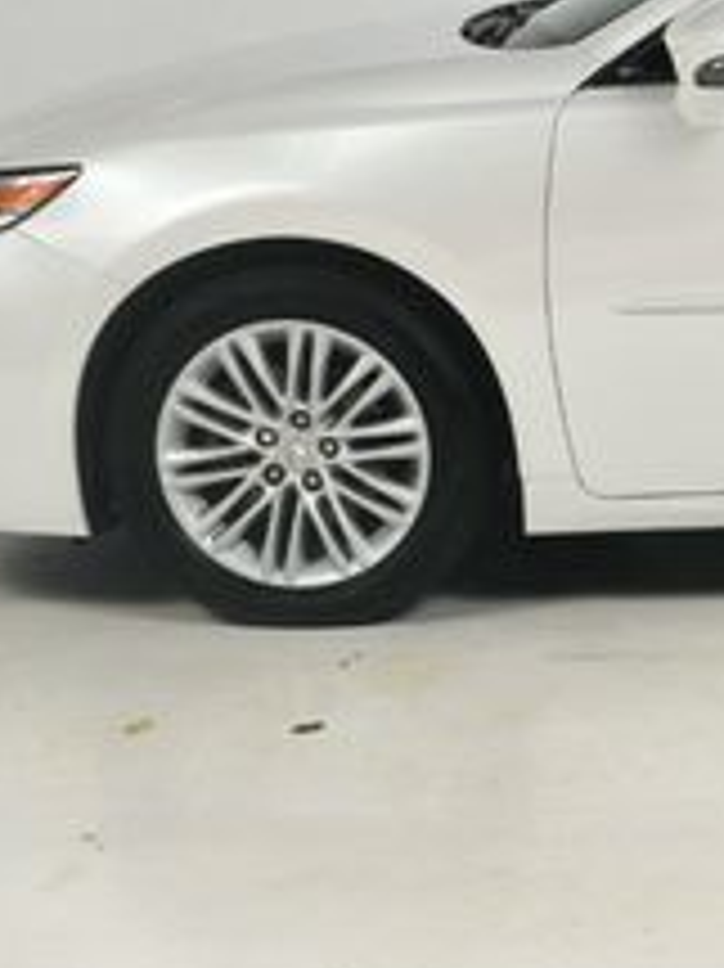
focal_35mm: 103
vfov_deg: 19.0
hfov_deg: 13.5
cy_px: 338
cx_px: 1111
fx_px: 2875
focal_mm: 24
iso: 100
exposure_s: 1/160
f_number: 13
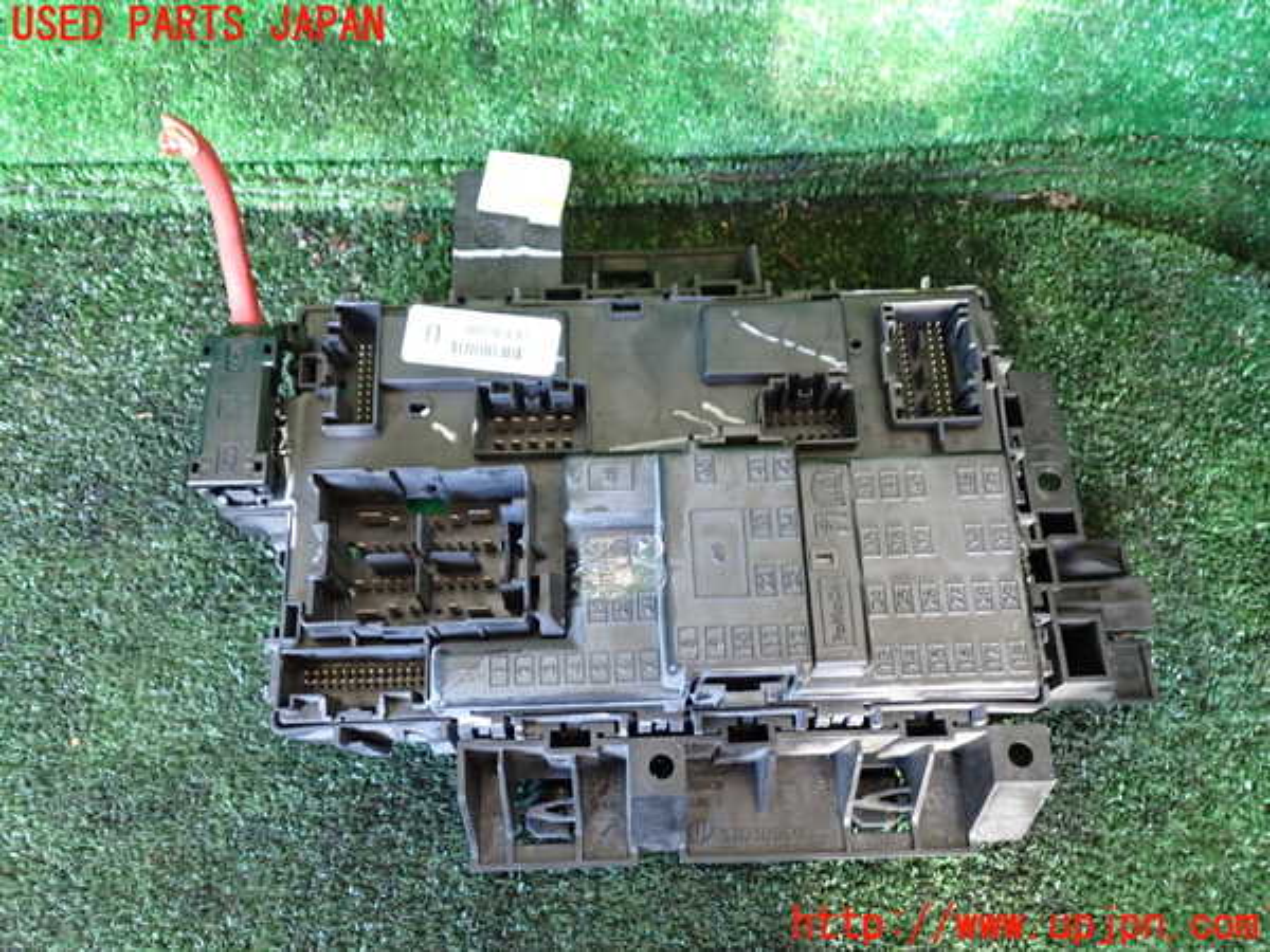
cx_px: 635
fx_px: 1101
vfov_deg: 46.8
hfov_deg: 60.0
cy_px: 476
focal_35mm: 30
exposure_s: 1/30
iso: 640
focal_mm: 5.4
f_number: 2.3
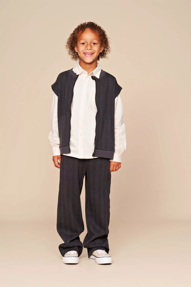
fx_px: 677
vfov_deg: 23.9
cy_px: 144
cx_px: 96
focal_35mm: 85
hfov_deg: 16.0
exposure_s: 1/125
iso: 250
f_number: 10
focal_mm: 85
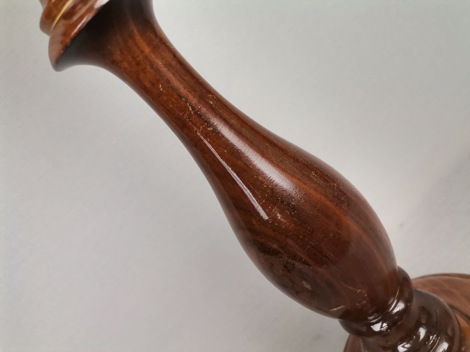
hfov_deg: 67.3
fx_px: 353
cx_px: 235
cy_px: 176
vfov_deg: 53.1
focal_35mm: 26
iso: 200
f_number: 1.8
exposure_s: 1/100
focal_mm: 4.75
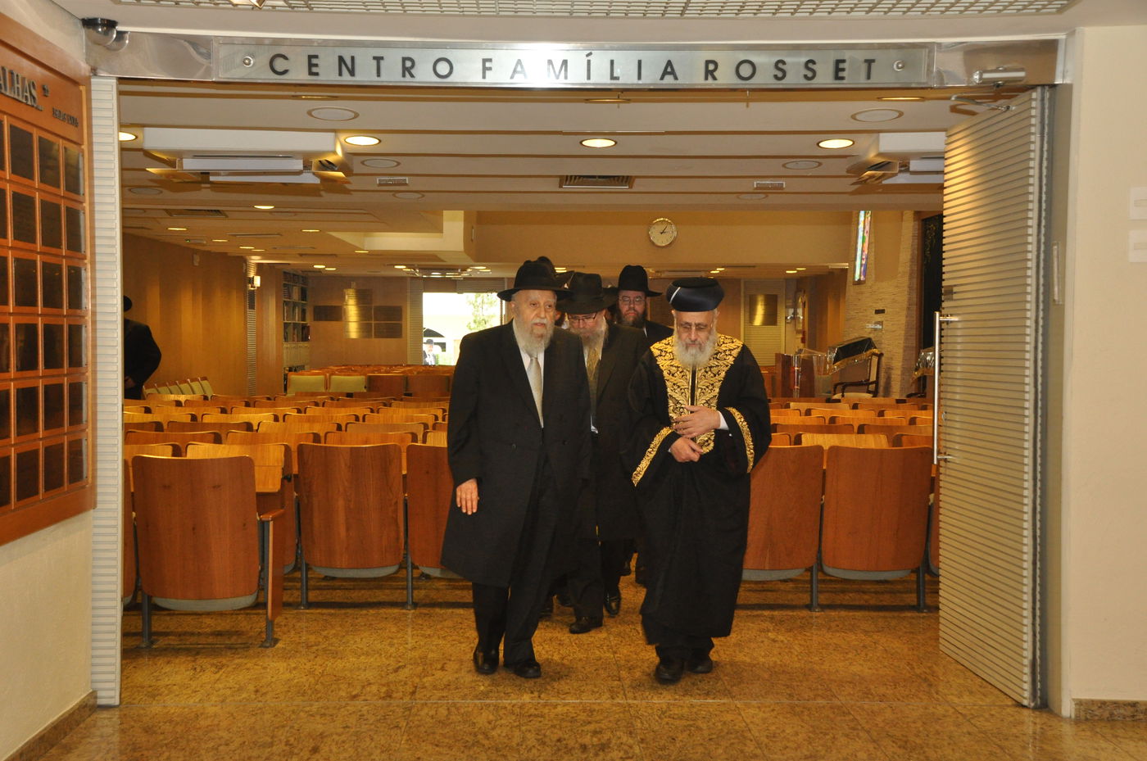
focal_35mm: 52
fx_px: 1670
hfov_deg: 37.9
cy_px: 380
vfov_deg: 25.7
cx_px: 574
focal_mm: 35
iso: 1250
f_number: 7.1
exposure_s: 1/60
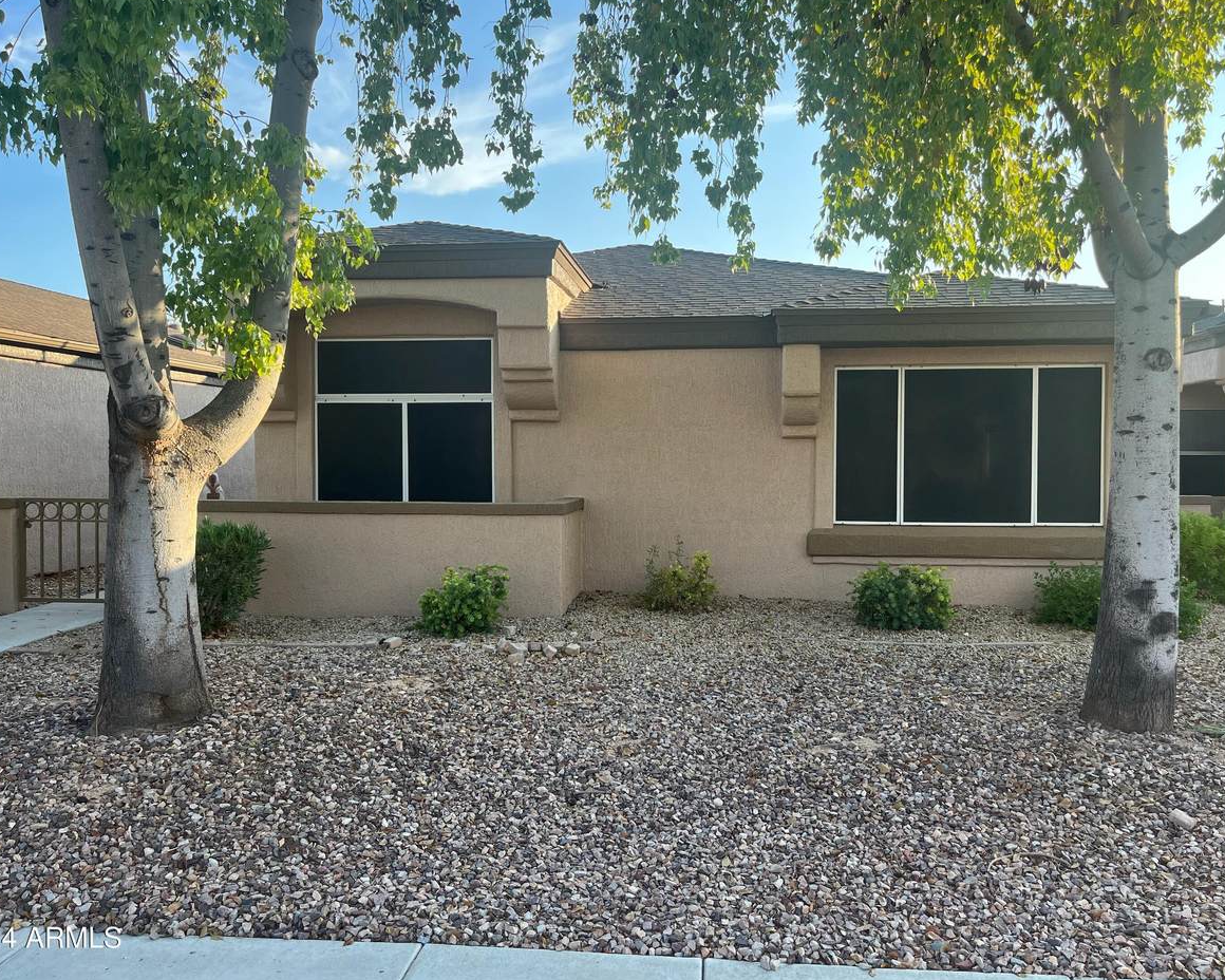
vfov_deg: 51.5
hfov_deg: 62.2
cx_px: 627
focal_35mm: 28
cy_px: 477
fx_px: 1015
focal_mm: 5.1
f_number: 1.6
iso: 50
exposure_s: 1/529
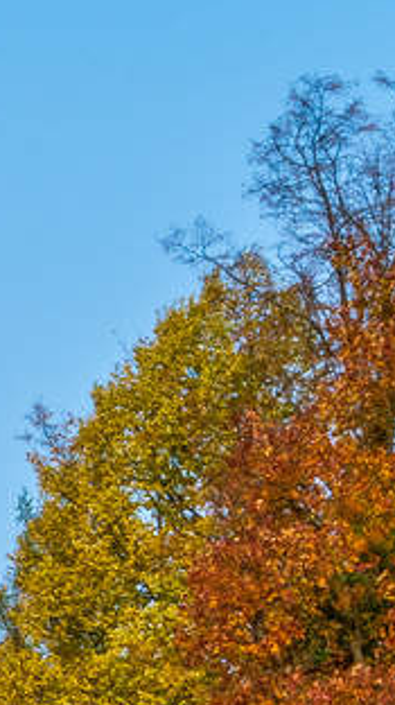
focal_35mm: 282
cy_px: 919
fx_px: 5262
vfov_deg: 7.6
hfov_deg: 4.2
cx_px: -706
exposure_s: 1/100
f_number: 14
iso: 250
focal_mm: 40
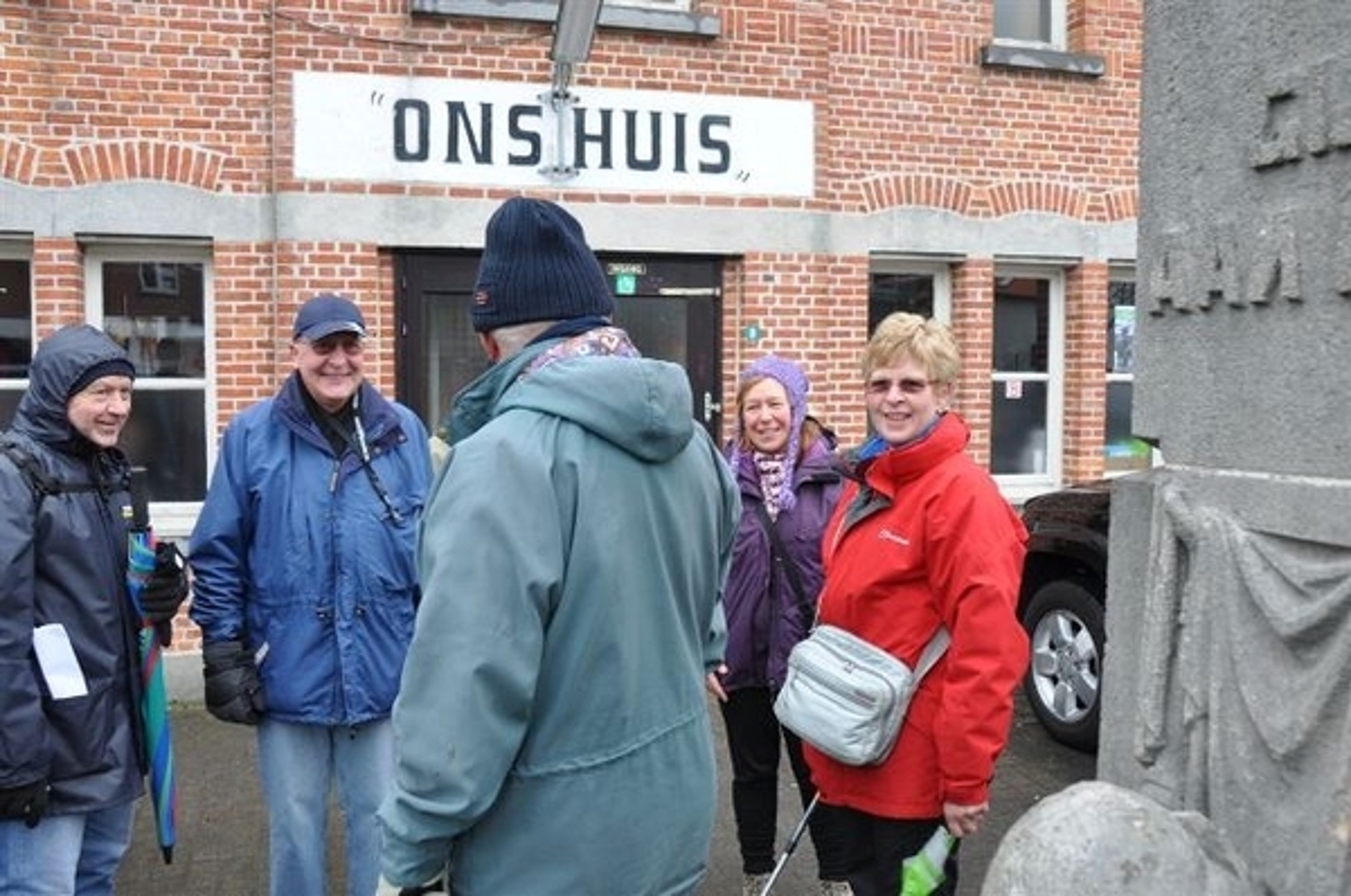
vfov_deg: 43.5
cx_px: 676
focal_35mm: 30
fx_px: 1124
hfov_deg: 62.0
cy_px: 448
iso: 200
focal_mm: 20
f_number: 8
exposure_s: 1/60
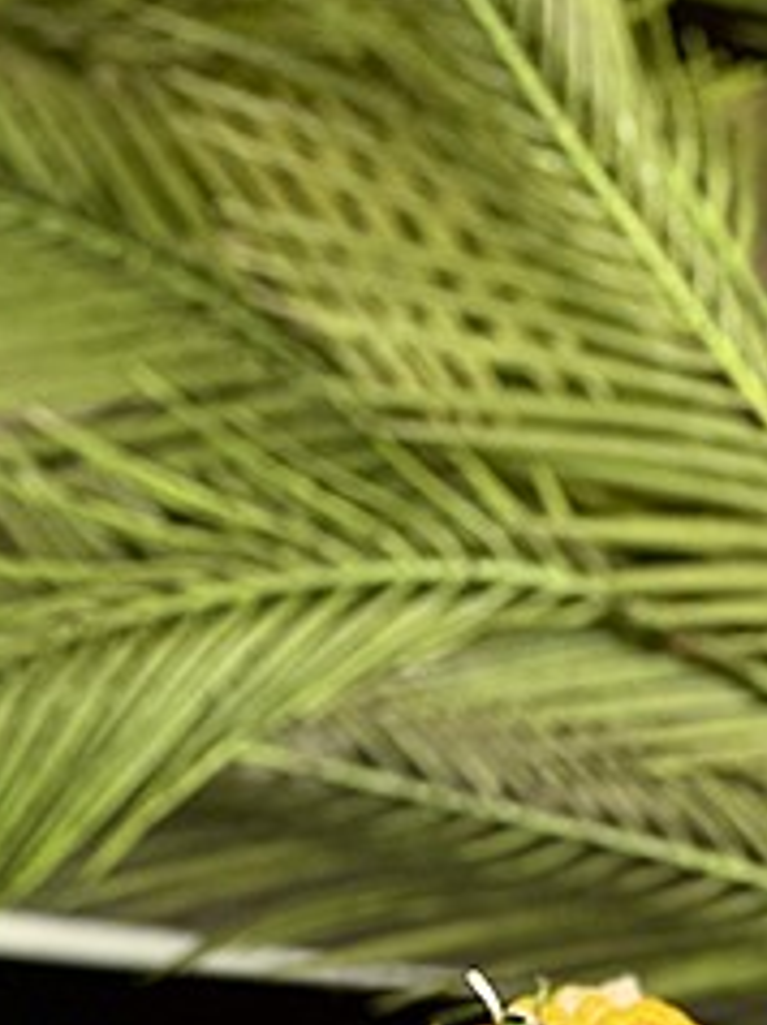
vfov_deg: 6.5
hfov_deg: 4.9
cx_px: 155
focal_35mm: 303
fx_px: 8968
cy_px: 1253
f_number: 2.8
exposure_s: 1/50
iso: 250
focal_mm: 15.66
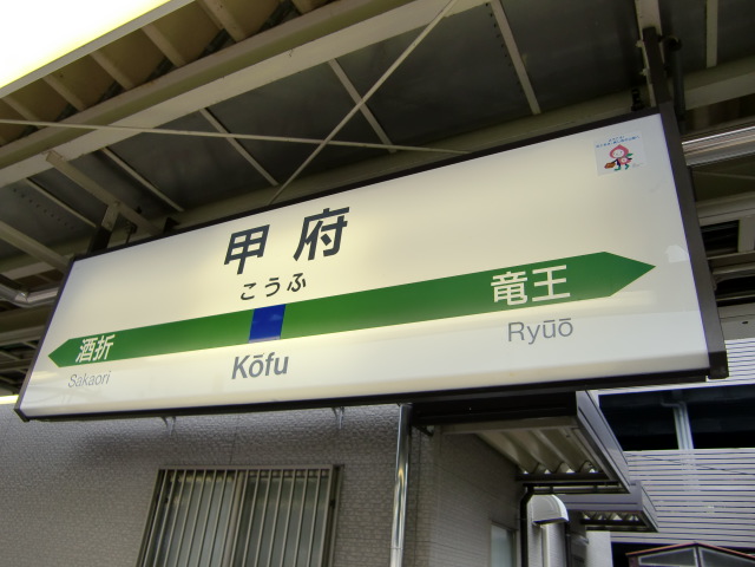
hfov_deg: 63.4
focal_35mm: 28
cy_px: 284
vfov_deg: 49.7
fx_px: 611
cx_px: 378
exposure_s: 1/200
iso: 64
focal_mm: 4.9
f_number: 2.6
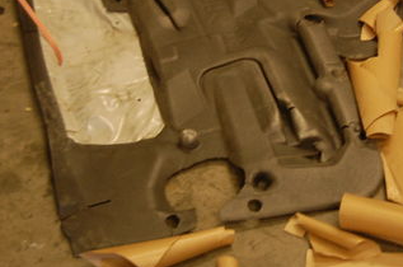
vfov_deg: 12.8
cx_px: 336
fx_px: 1184
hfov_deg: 19.1
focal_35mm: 106
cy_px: 83
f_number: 4.8
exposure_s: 1/8
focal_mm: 35
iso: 800
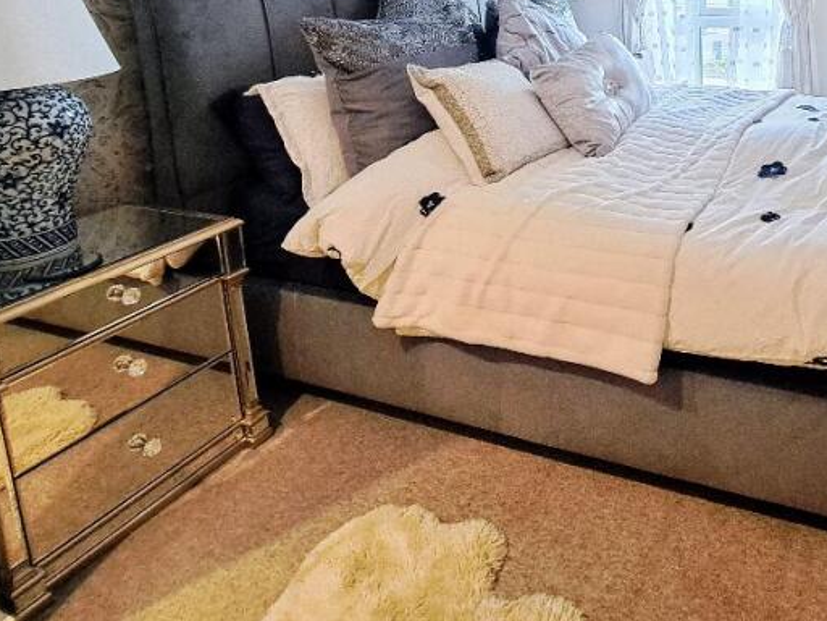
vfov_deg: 47.2
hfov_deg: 60.5
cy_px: 52
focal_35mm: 26
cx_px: 688
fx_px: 621
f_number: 2.2
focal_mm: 1.74
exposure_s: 1/33
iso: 200
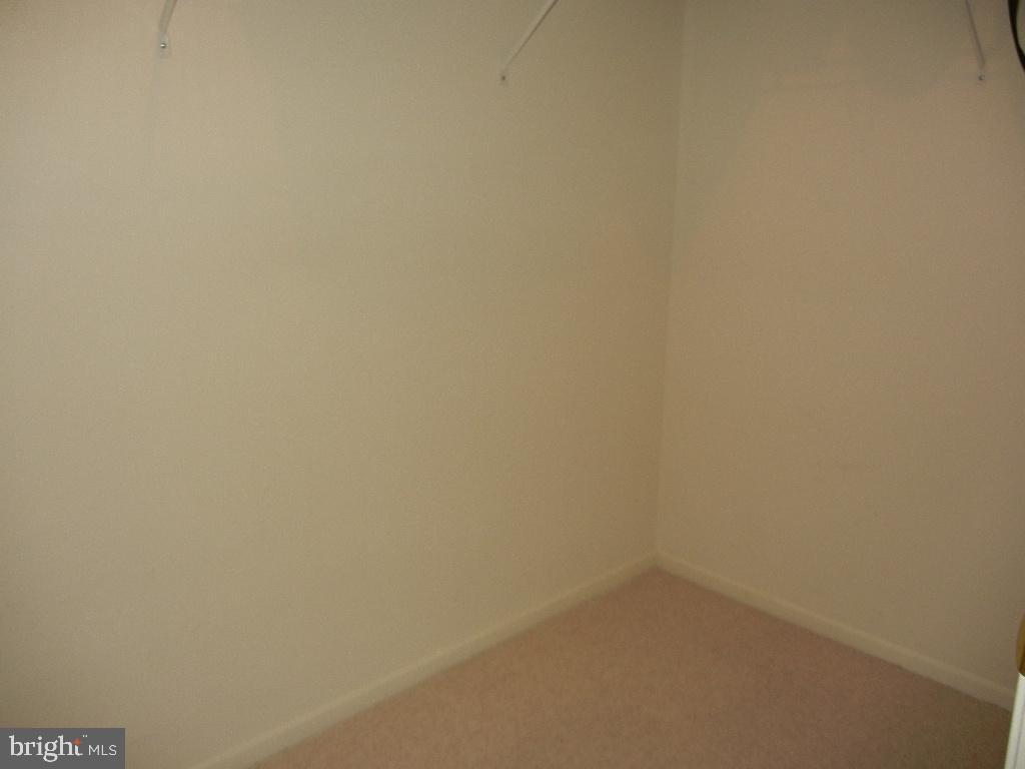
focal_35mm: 30
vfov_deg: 46.8
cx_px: 512
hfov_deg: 60.0
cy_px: 384
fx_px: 888
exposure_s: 1/30
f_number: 3.5
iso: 200
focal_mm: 5.4
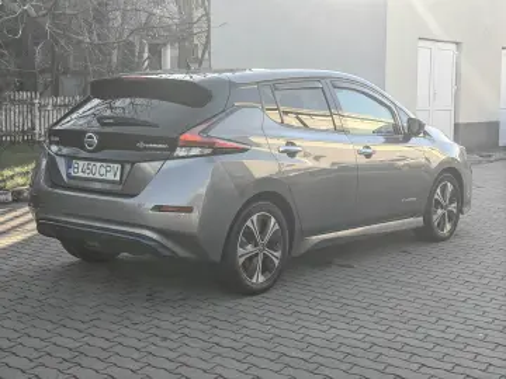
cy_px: 190
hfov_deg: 34.3
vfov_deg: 26.1
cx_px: 253
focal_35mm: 56
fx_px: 819
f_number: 1.8
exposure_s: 1/595
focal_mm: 5.54
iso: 80
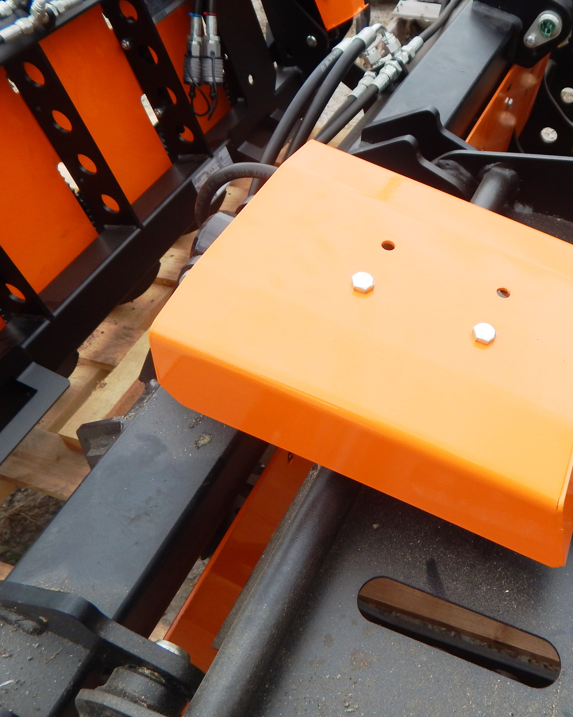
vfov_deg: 52.8
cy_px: 343
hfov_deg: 42.0
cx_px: 435
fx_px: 721
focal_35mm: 34
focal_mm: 4.5
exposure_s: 1/200
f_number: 3.1
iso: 125
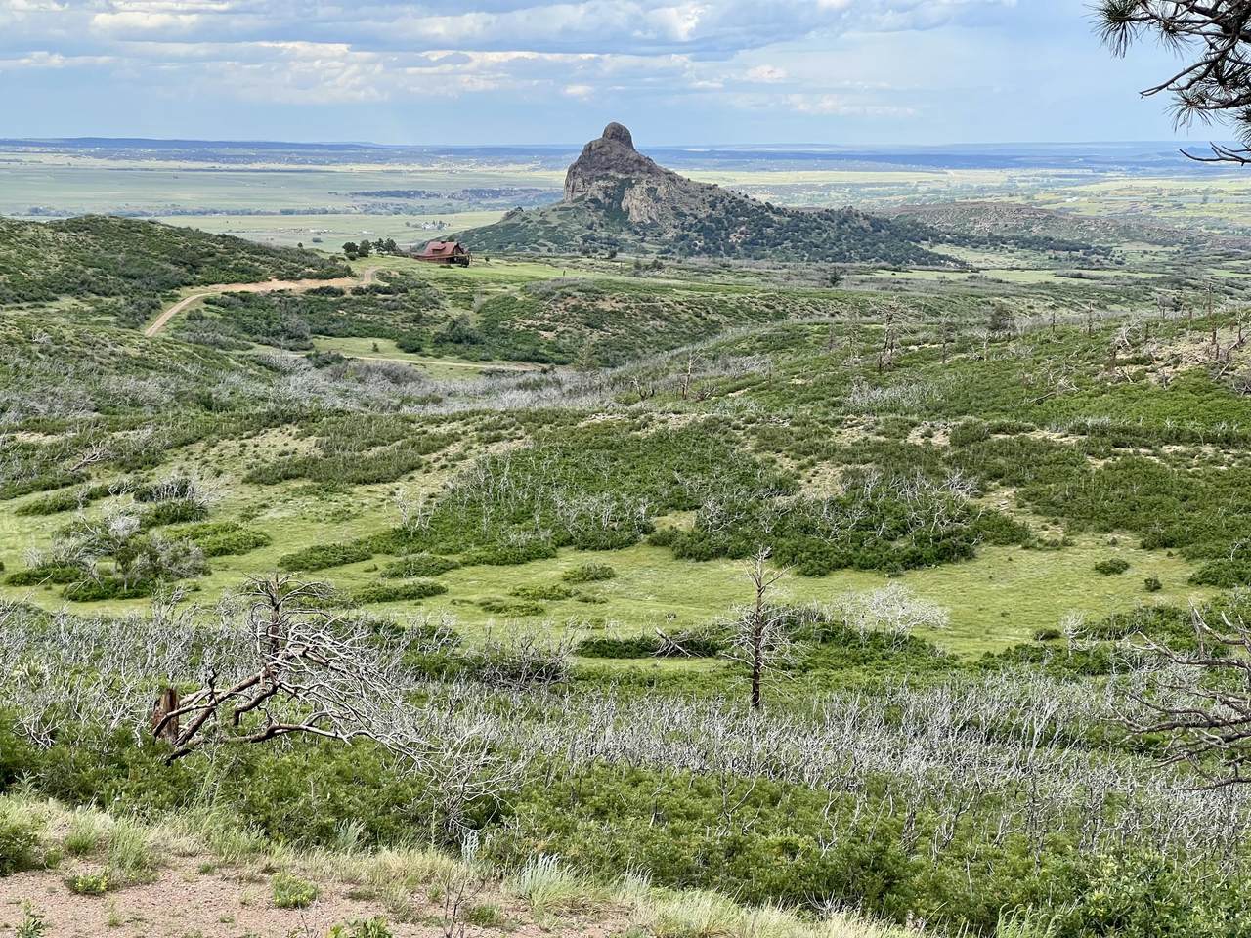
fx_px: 2783
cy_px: 469
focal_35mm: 77
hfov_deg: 25.3
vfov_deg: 19.1
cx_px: 626
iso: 32
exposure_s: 1/378
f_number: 2.8
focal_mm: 9
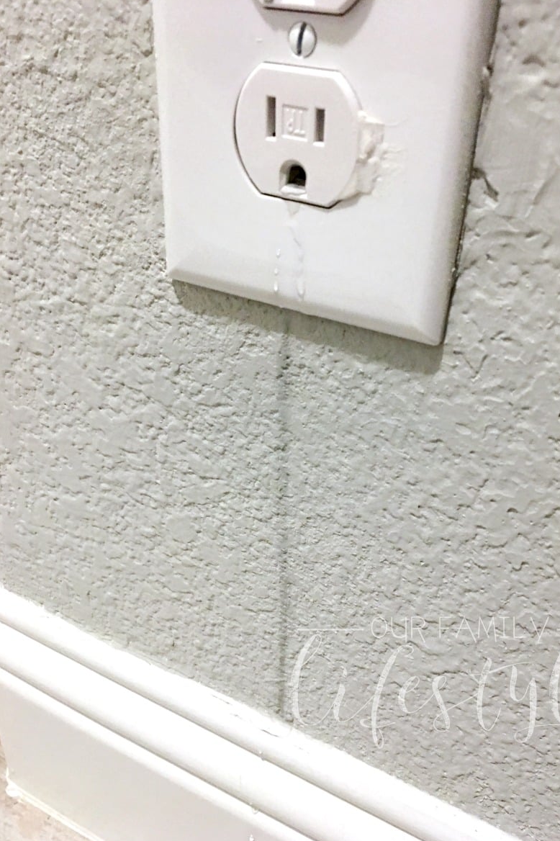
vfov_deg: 60.3
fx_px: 724
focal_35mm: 31
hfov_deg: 42.2
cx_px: 312
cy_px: 428
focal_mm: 4.15
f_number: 2.2
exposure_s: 1/4
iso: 50
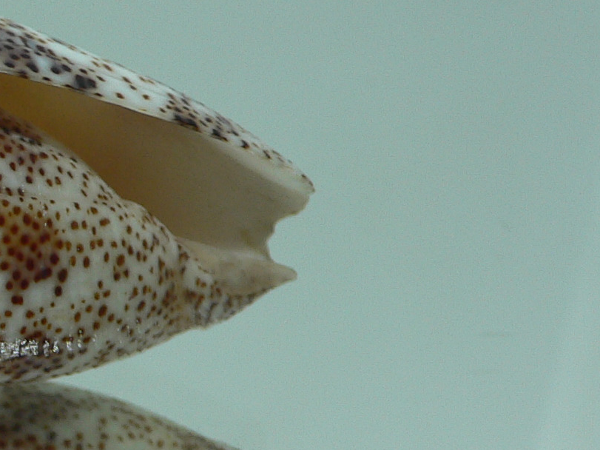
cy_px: 214
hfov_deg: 21.0
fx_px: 1508
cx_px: -112
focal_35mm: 87
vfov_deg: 17.0
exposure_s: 1/60
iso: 80
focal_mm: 4.6
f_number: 2.8
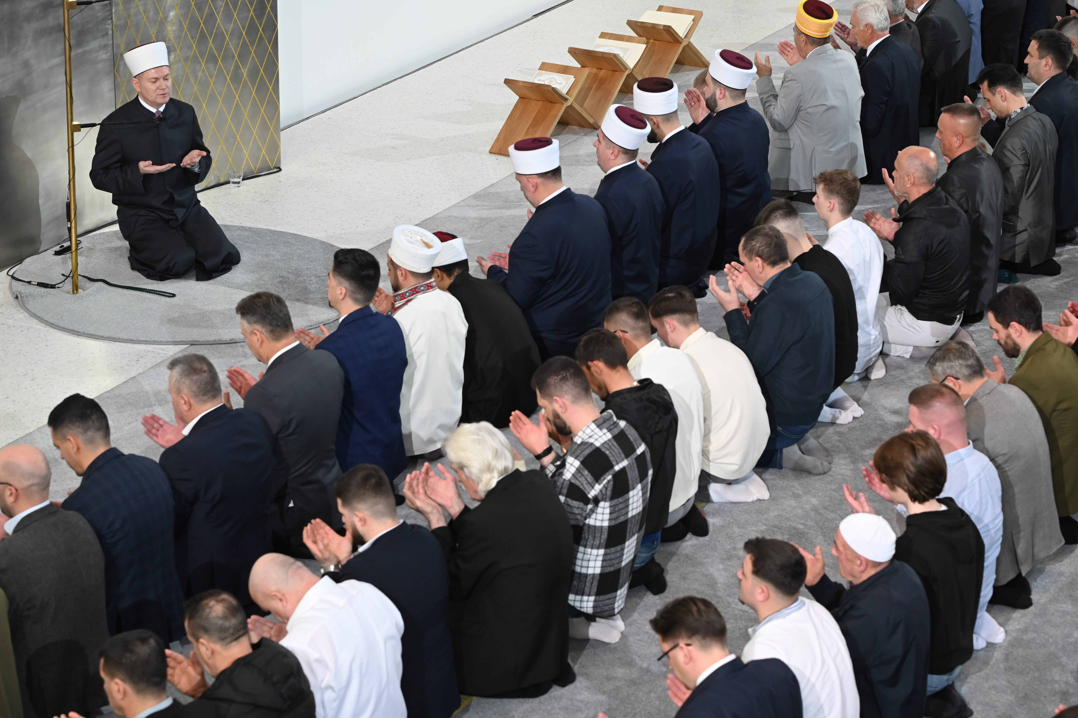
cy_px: 359
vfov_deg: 13.7
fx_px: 2992
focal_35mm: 100
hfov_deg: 20.4
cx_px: 539
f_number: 5
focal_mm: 100
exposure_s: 1/160
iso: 2500
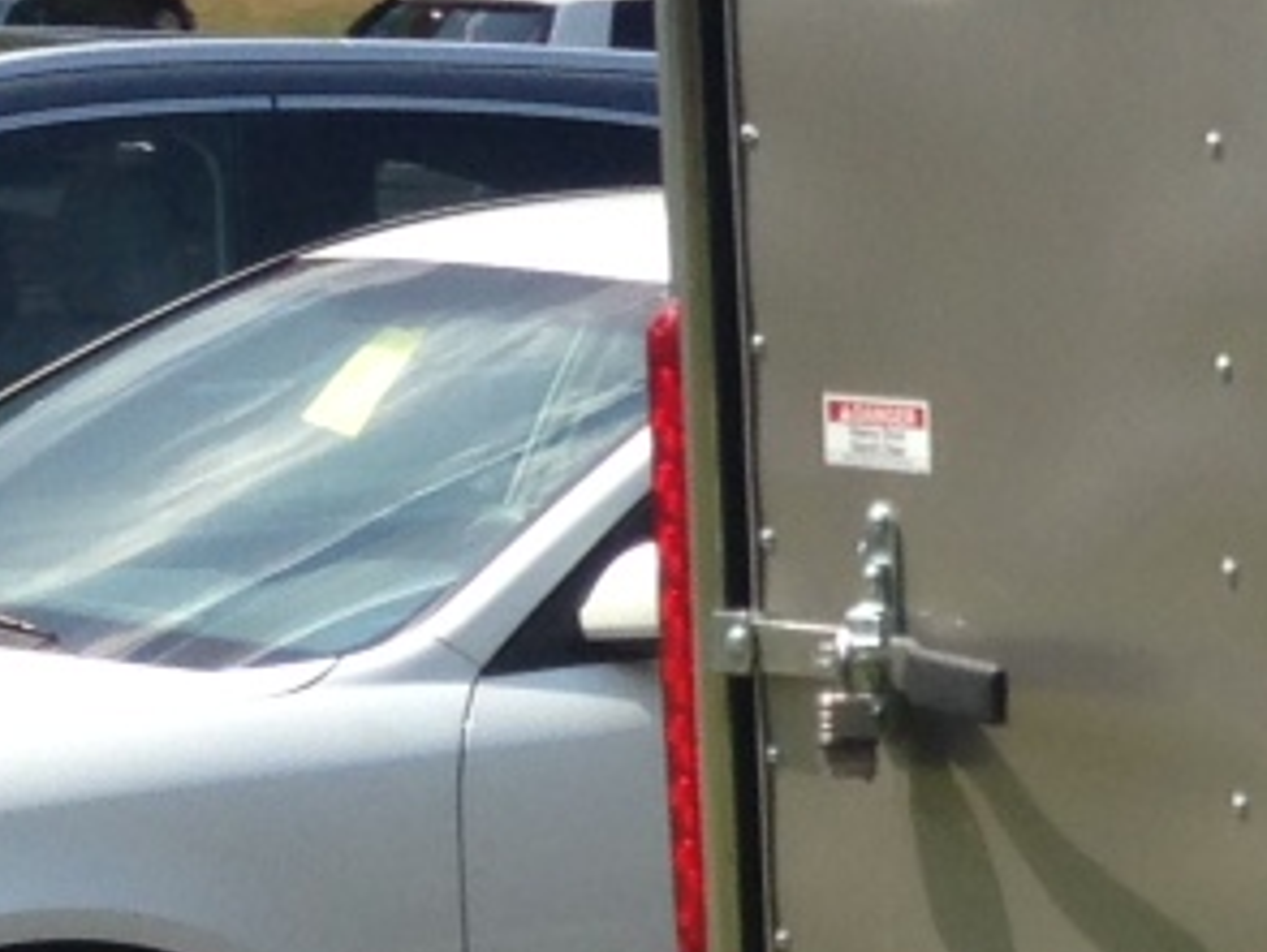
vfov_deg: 8.1
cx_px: 3185
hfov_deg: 9.4
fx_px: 6704
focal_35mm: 183
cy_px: 620
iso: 50
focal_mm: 4.12
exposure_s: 1/1153
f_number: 2.4
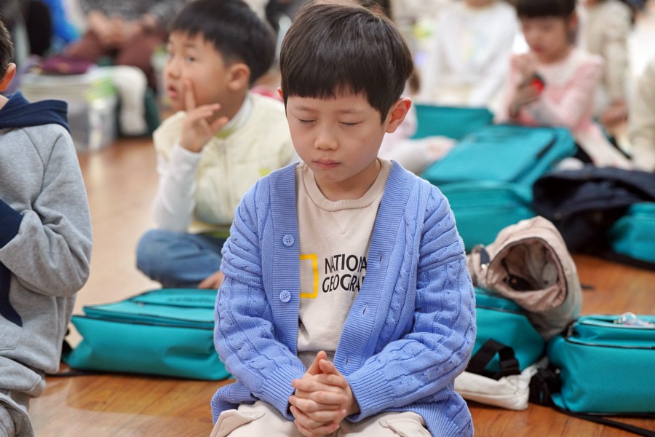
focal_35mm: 93
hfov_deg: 21.9
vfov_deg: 14.7
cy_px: 218
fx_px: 1692
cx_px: 328
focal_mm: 93
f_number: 4
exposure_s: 1/160
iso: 2000
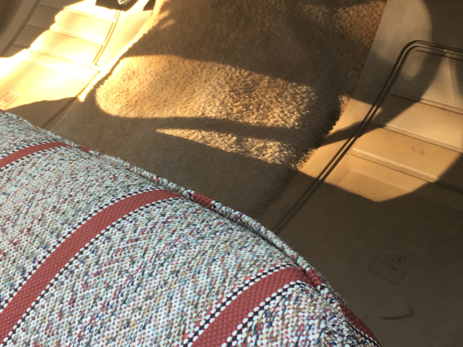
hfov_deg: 31.7
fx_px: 816
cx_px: 252
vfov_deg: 24.0
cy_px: 176
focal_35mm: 61
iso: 25
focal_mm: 4.15
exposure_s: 1/40
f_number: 2.2
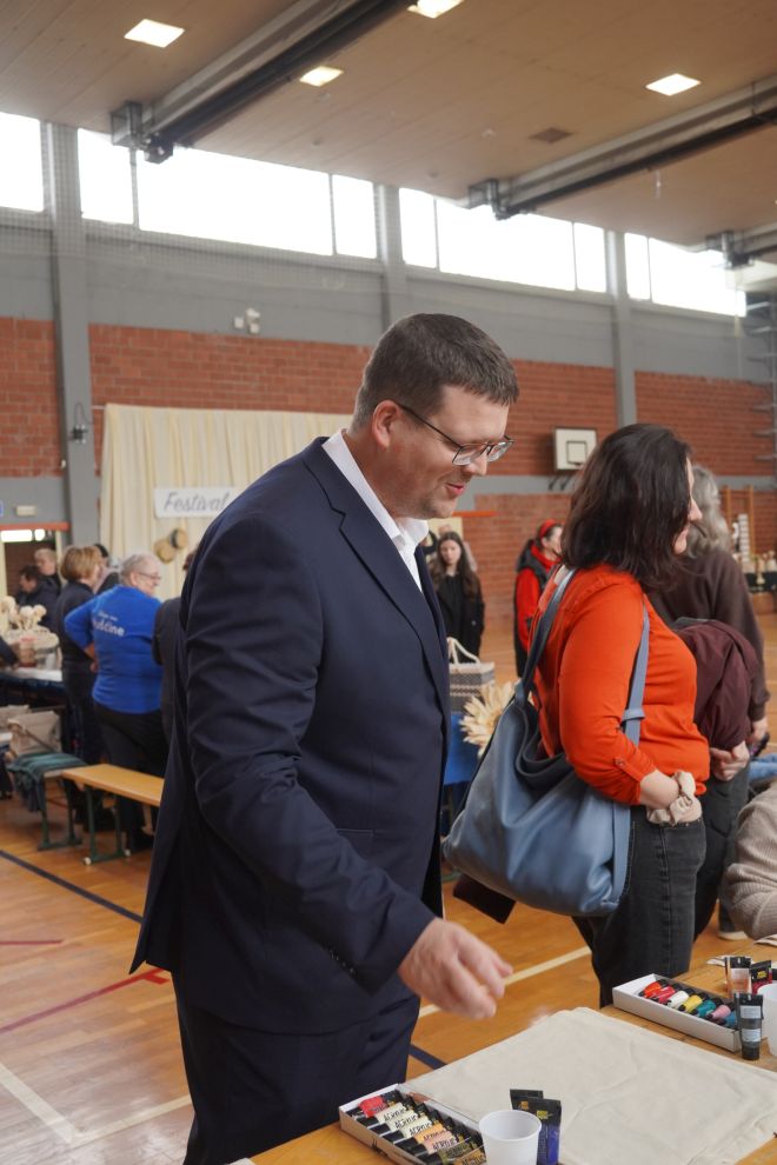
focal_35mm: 35
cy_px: 582
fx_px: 1146
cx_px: 388
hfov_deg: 37.5
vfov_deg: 53.9
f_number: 4
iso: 1000
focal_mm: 23.6
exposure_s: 1/200
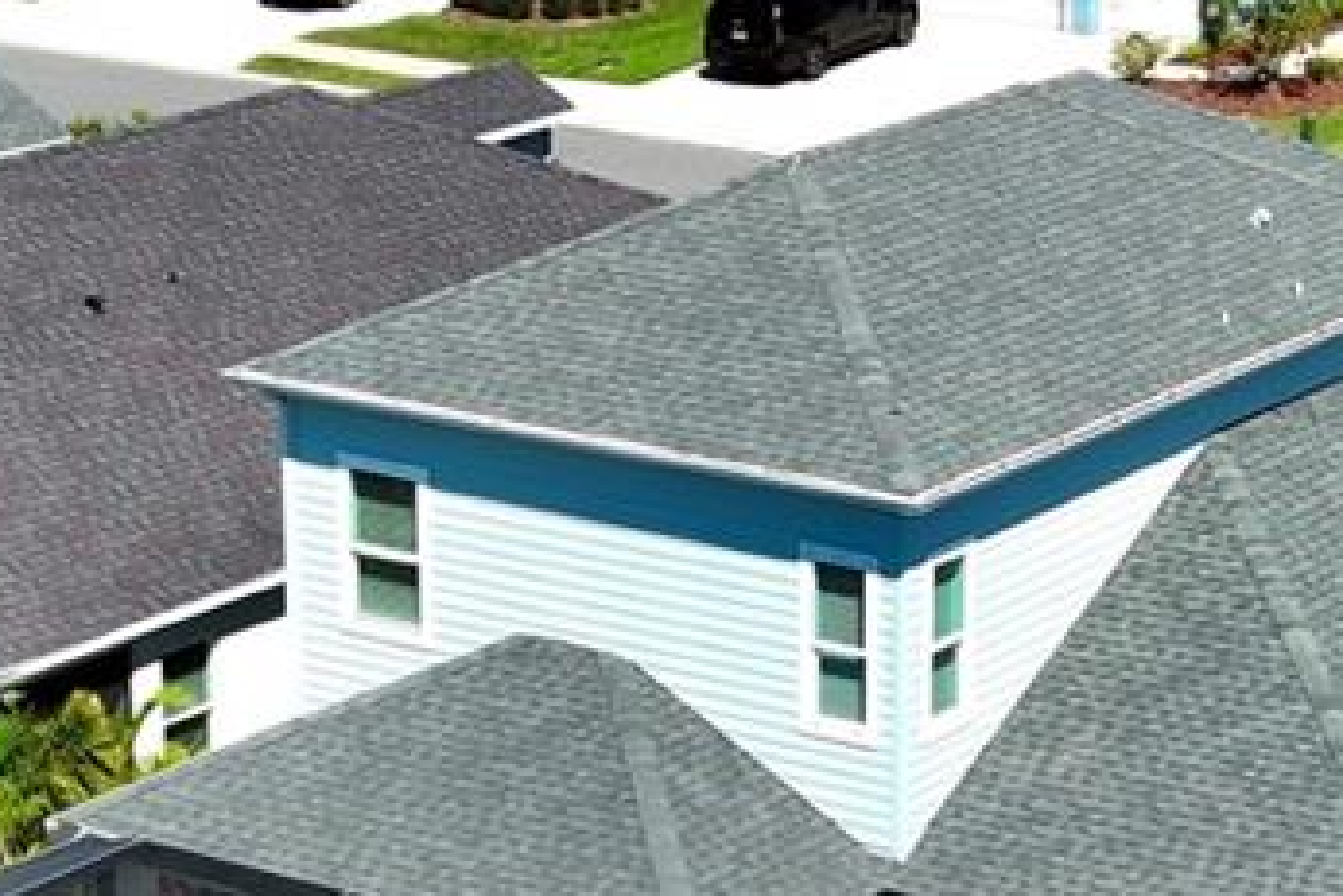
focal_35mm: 134
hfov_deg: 15.3
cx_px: 753
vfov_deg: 10.2
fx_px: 5001
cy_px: 512
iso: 100
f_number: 9
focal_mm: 10.57
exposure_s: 1/320
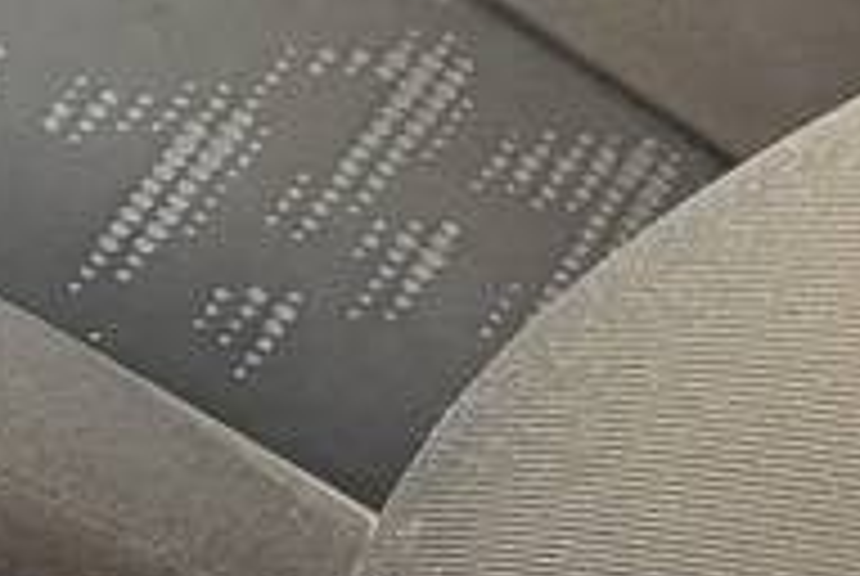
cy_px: -94
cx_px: -1396
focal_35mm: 219
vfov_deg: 6.3
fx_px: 5240
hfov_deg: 8.4
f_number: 1.8
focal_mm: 3.99
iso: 80
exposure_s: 1/67
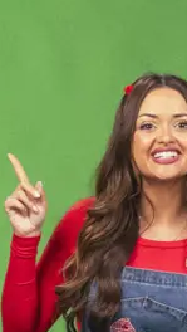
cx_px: 336
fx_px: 3209
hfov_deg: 3.3
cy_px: 372
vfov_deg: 5.9
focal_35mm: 365
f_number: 5
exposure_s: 1/250
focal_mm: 48
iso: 3200
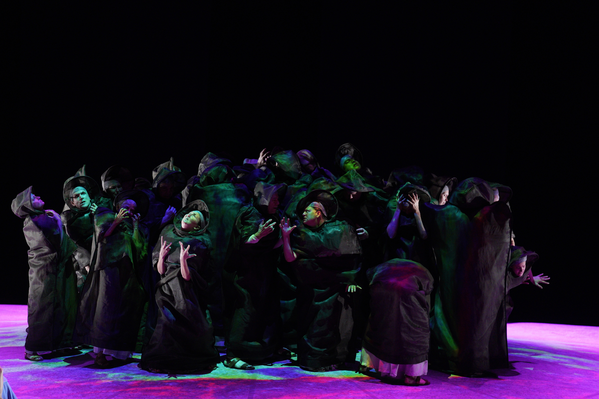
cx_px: 300
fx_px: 3328
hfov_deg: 10.3
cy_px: 200
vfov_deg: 6.9
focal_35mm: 200
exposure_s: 1/125
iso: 4000
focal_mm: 200
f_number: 2.8
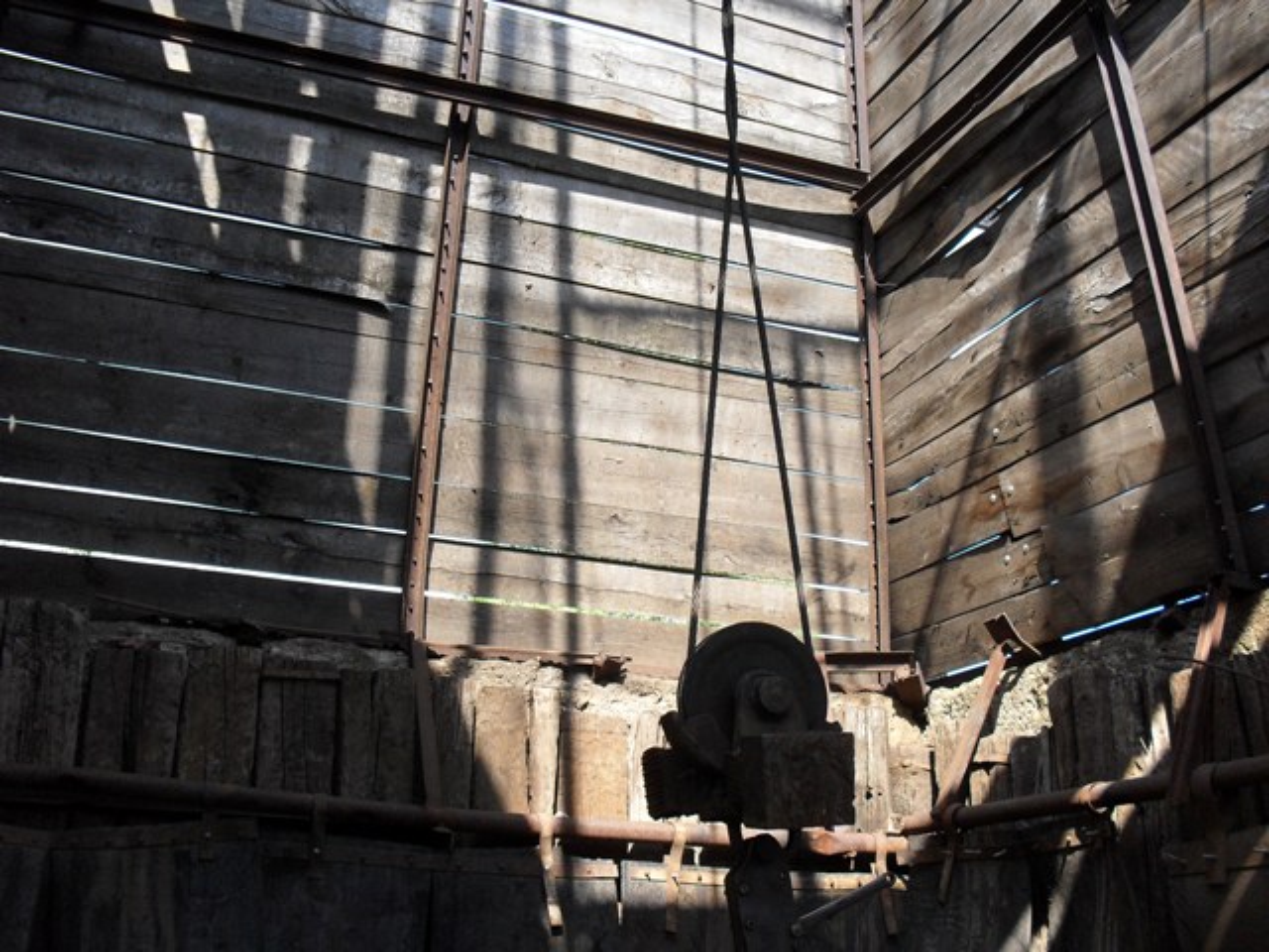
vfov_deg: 37.7
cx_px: 634
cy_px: 476
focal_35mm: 38
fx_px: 1393
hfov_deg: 49.0
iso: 80
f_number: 2.8
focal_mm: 6.3
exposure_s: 1/250
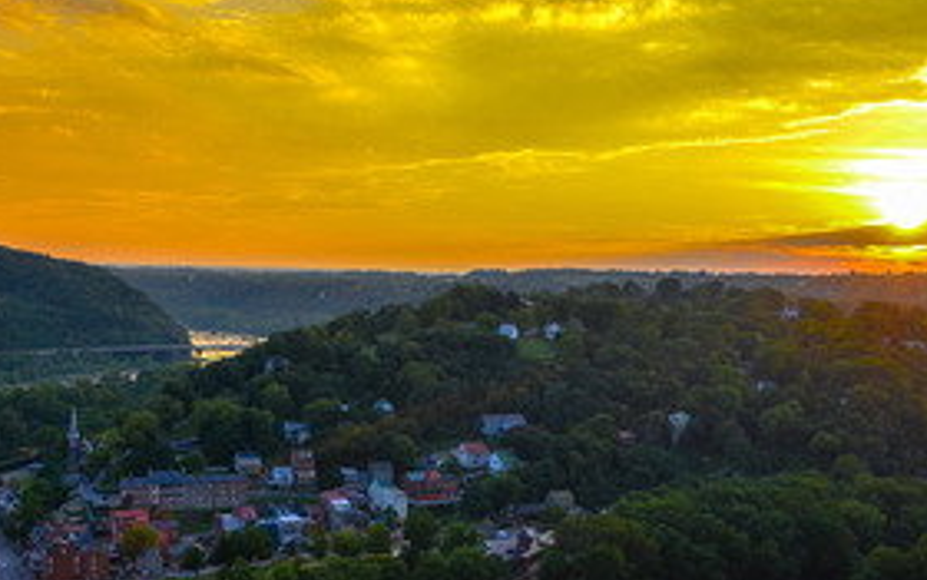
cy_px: 366
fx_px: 1238
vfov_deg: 26.3
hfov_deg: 40.9
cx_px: 384
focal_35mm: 49
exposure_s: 1/200
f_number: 7.1
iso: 200
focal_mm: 18
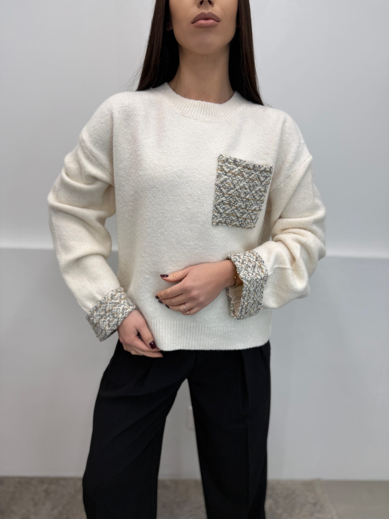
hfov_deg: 56.8
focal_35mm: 24
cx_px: 194
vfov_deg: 71.6
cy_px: 260
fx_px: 360
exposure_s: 1/215
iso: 64
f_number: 1.78
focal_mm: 6.76
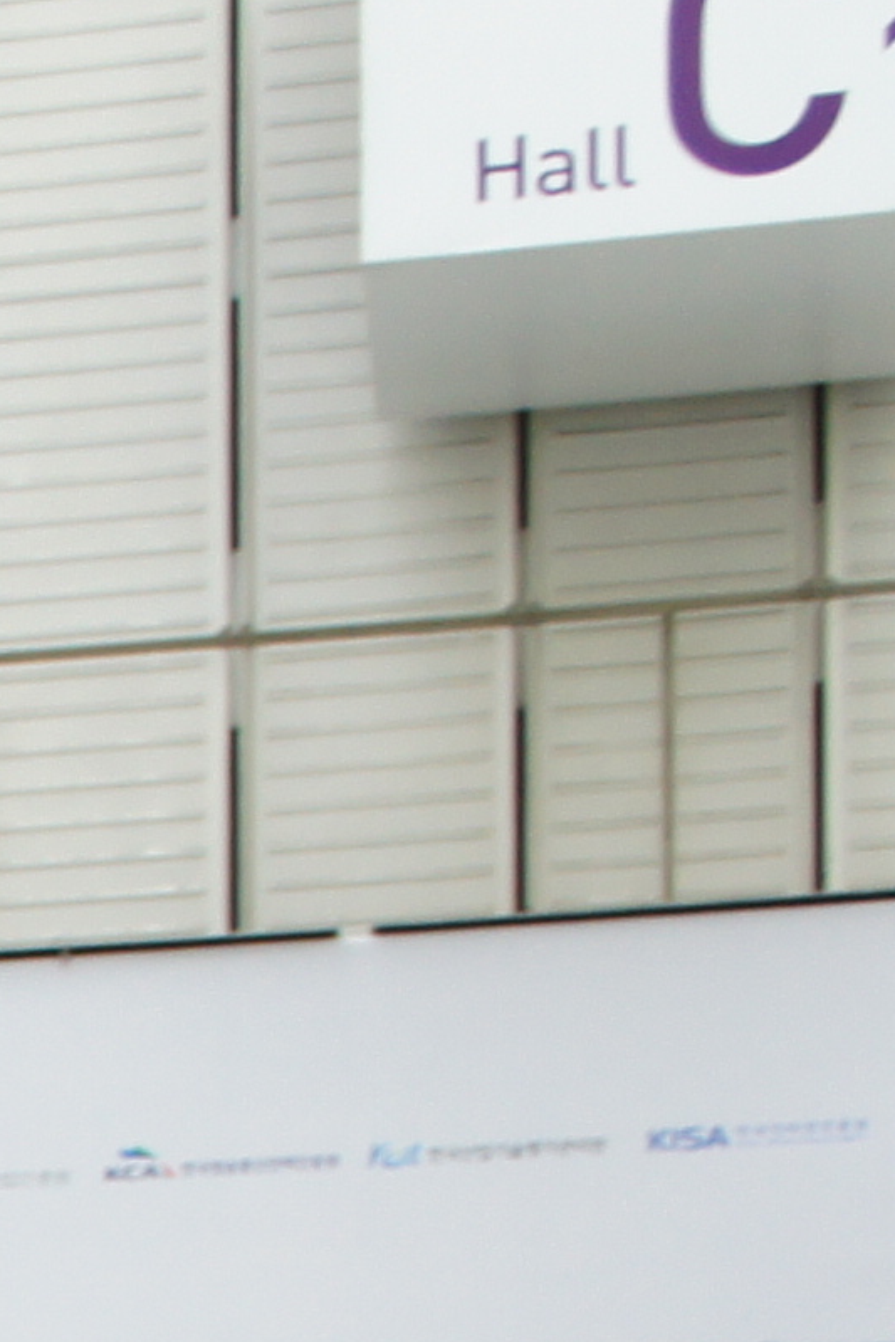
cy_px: 2558
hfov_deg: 6.7
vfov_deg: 10.6
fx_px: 6742
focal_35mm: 181
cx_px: -2101
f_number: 4
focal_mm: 21
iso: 400
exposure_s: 1/40
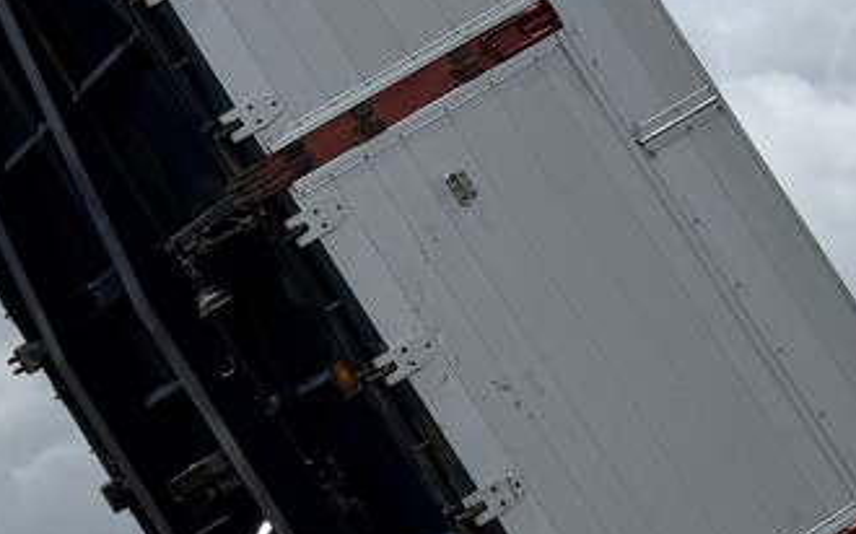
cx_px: -389
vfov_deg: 11.7
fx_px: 2589
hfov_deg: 17.1
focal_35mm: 111
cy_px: 474
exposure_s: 1/9091
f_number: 1.78
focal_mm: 6.76
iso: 80
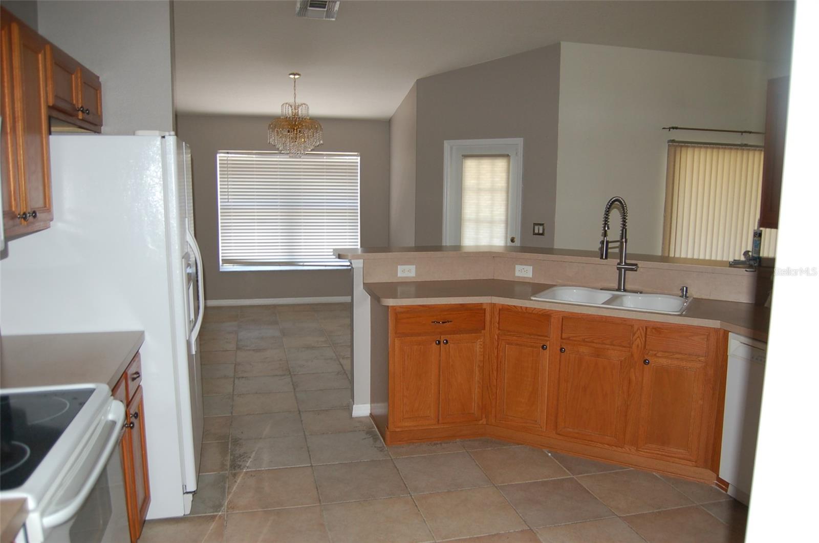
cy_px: 272
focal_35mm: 27
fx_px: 613
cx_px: 410
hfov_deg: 67.5
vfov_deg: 47.7
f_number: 3.5
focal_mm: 18
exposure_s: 1/60
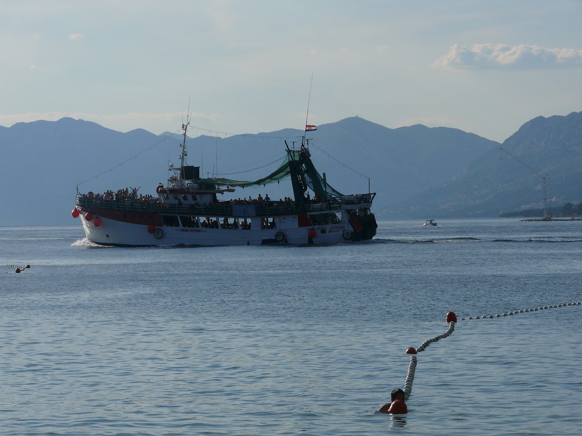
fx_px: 2757
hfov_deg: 12.1
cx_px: 291
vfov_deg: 9.0
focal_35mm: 164
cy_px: 218
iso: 100
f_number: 8
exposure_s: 1/640
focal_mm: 34.7
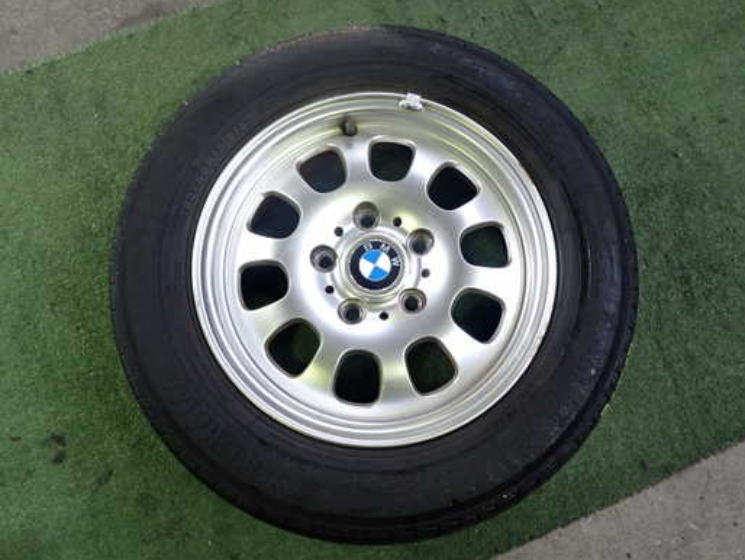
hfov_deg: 52.6
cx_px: 388
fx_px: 754
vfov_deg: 40.7
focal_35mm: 35
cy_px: 276
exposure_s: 1/30
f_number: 2.3
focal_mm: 5.4
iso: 200
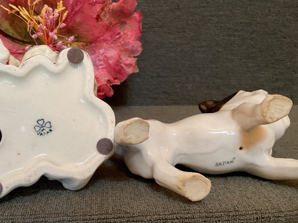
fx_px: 344
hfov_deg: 46.3
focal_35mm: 40
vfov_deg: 36.0
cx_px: 107
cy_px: 118
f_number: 1.8
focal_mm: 3
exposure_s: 1/60
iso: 160
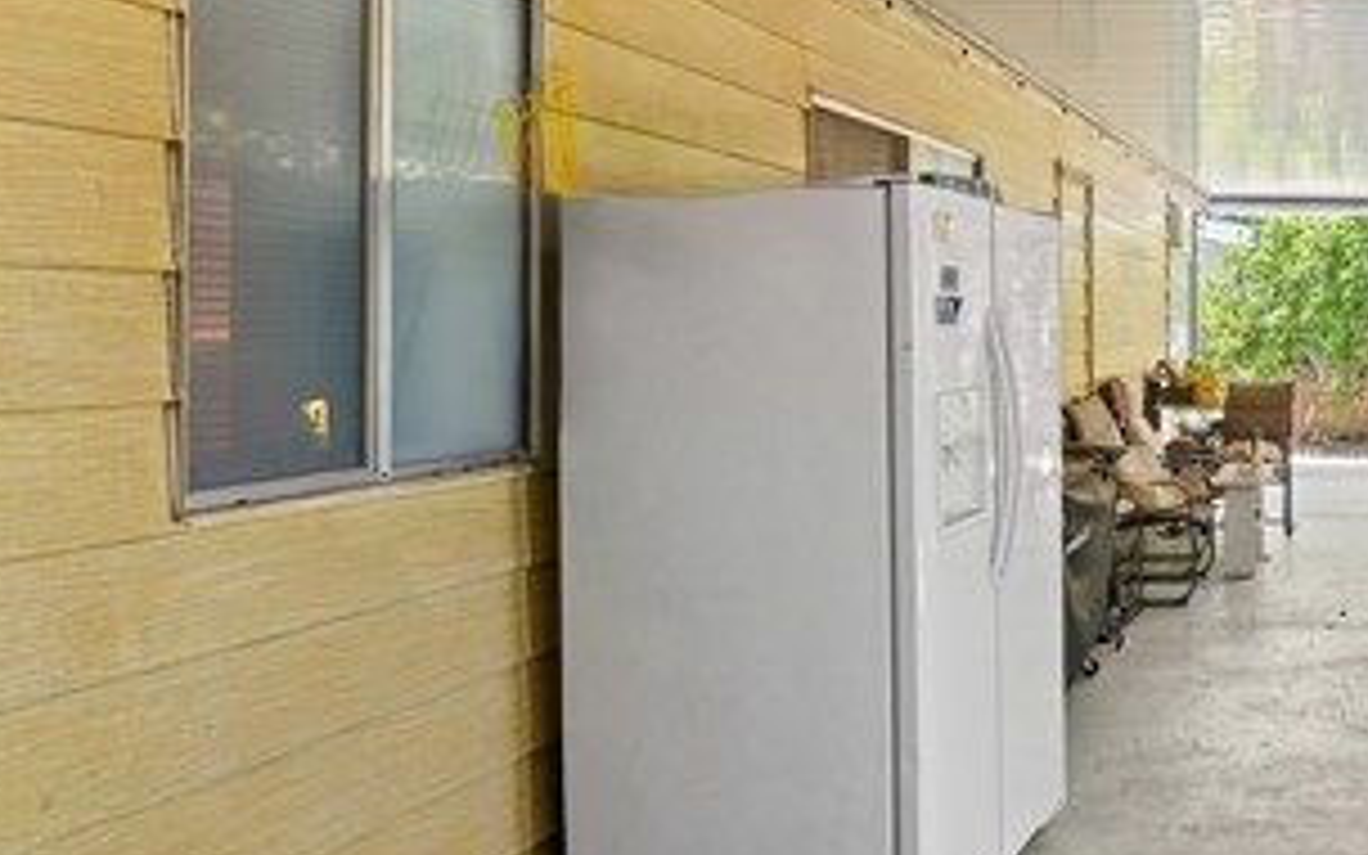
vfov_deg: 41.6
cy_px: 331
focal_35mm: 30
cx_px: 1404
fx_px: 1118
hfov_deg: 49.6
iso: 320
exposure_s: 1/6
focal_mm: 14
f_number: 8
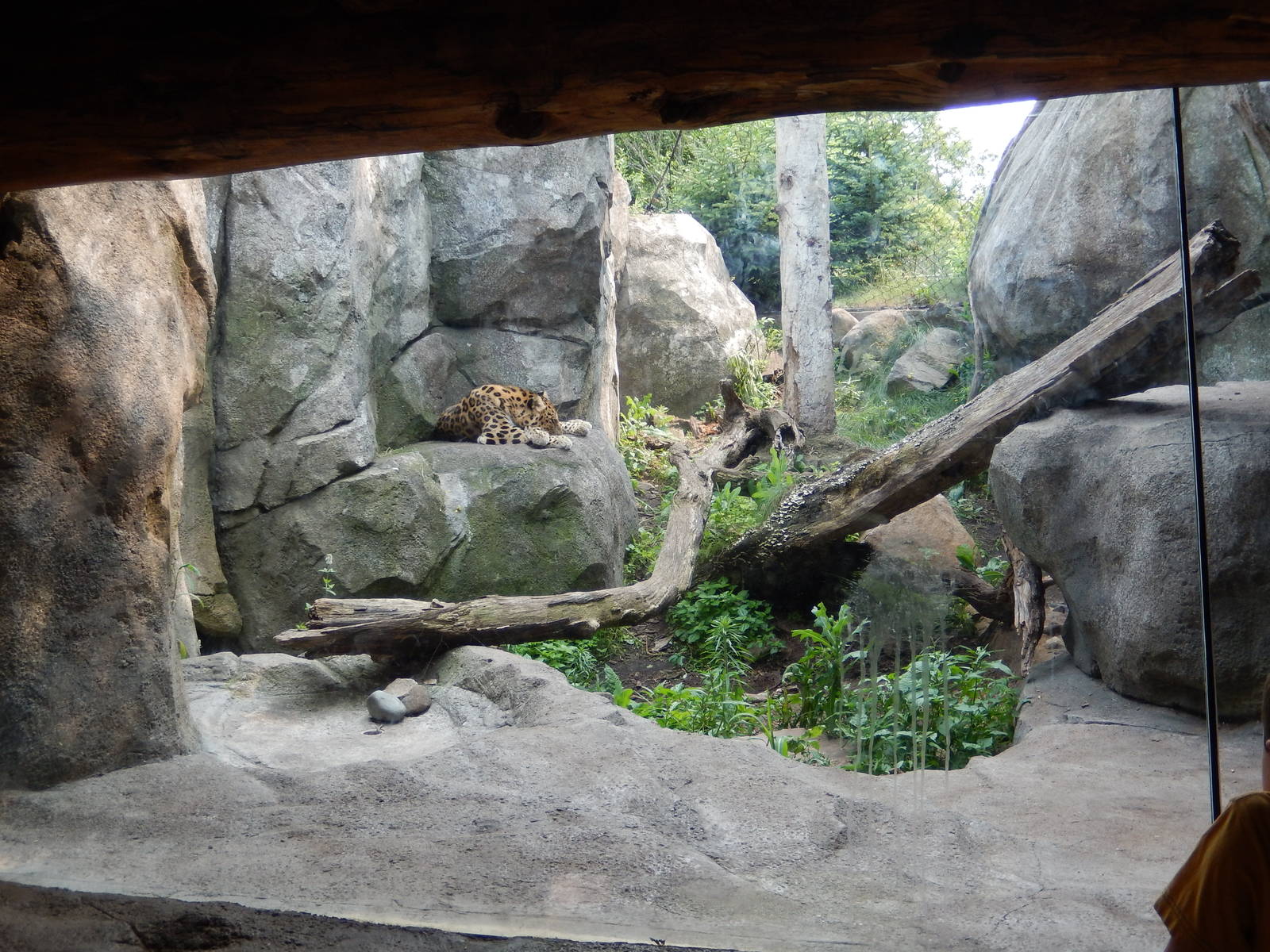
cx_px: 635
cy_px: 476
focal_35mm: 36
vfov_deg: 39.7
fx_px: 1321
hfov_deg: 51.4
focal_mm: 6.5
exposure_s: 1/100
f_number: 4
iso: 125
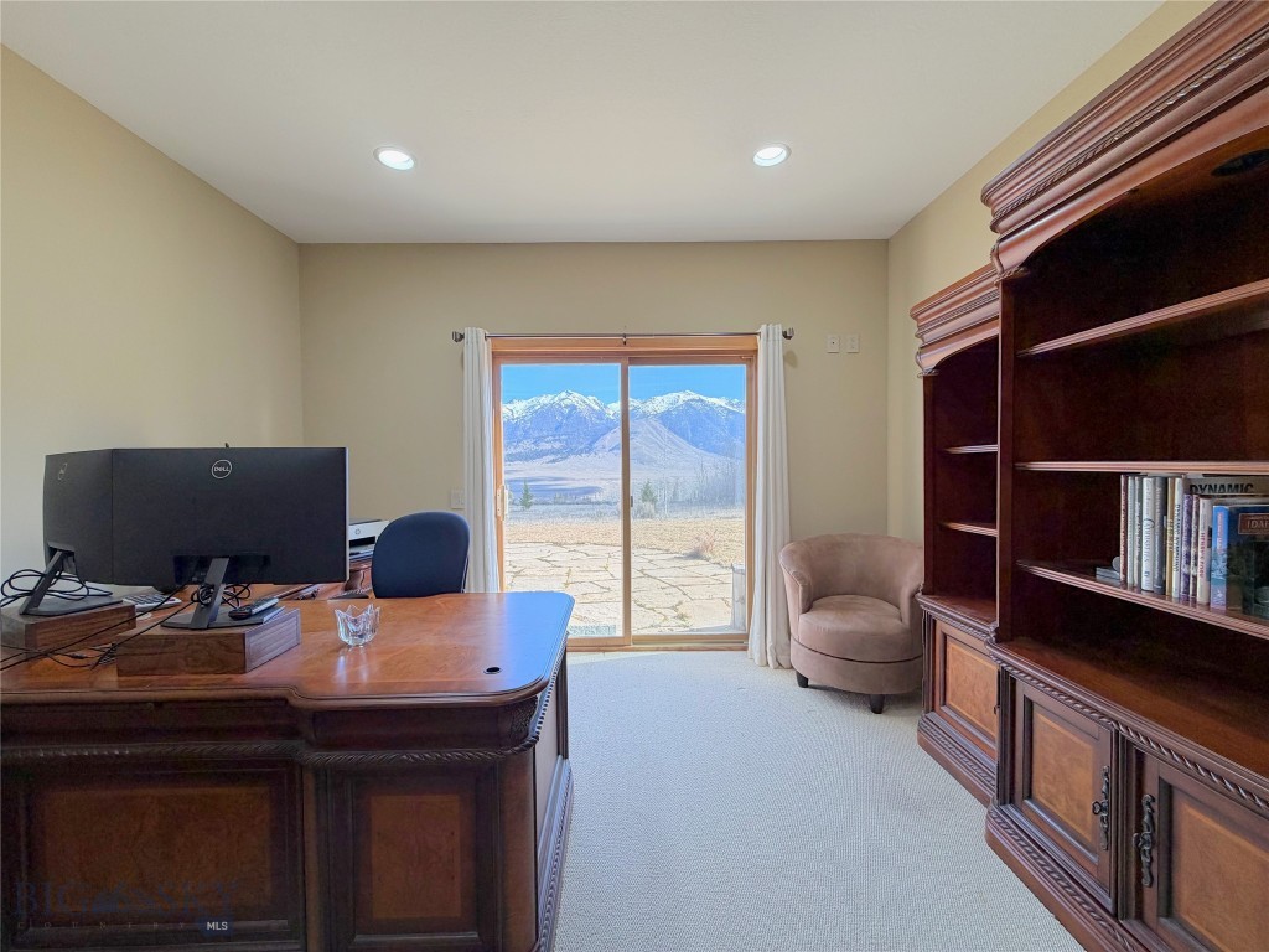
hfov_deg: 102.1
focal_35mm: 14
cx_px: 634
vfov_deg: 85.7
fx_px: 513
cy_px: 476
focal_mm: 2.22
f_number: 2.2
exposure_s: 1/120
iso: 80
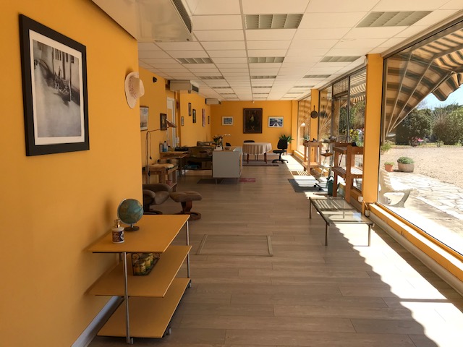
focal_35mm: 28
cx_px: 232
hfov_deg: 63.4
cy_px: 174
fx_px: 375
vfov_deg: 49.7
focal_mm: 3.99
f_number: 1.8
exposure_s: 1/825
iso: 20
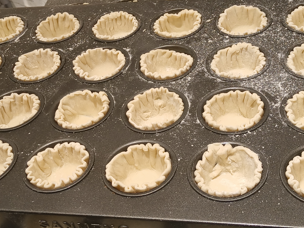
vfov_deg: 24.4
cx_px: 152
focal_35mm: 60
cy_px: 113
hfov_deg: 32.2
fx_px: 527
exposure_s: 1/50
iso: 244
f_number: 1.8
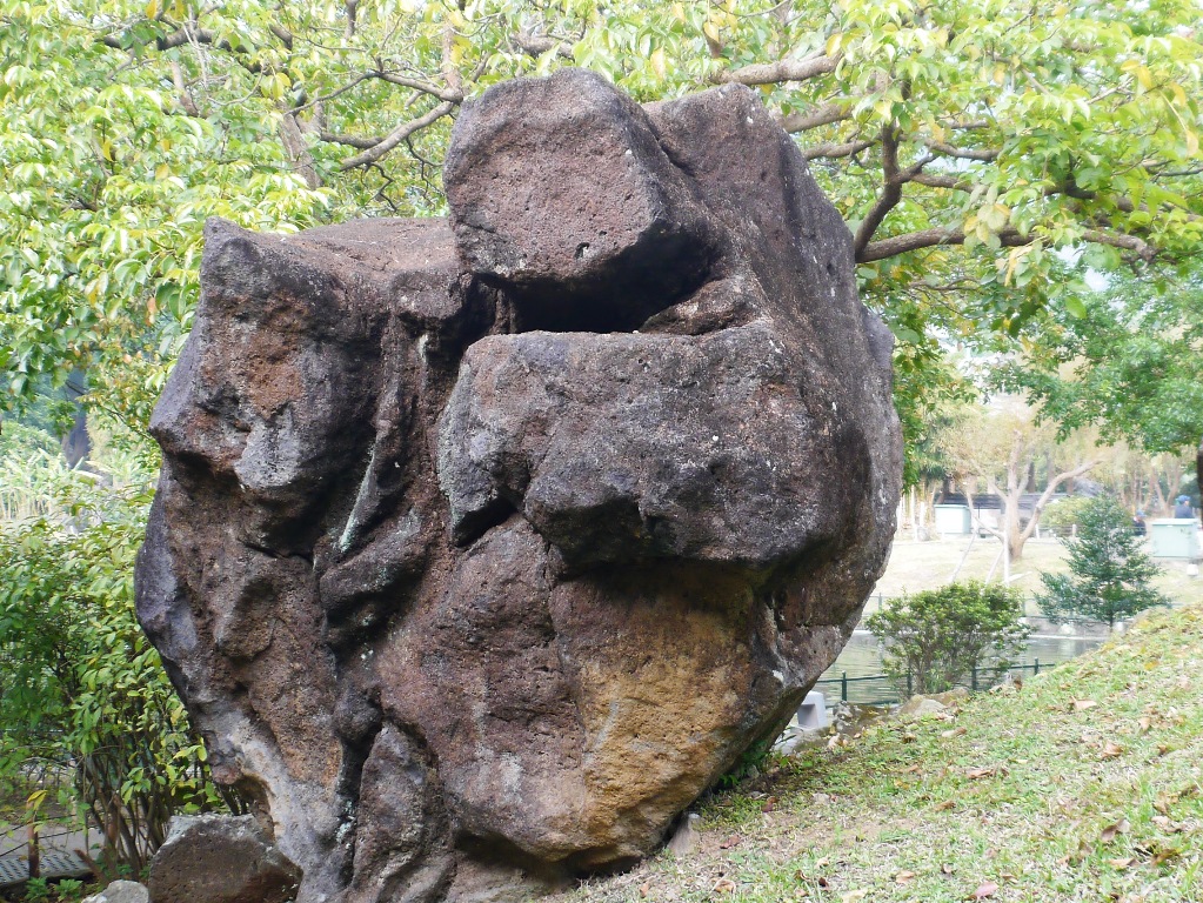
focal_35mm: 56
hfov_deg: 34.3
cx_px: 602
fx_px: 1947
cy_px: 452
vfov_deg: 26.1
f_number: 3.5
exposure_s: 1/60
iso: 250
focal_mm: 14
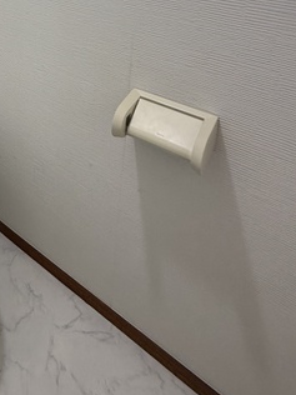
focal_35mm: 31
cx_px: 2
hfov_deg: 40.1
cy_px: -15
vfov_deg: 46.8
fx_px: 353
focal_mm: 2.22
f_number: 2.2
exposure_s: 1/100
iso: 80
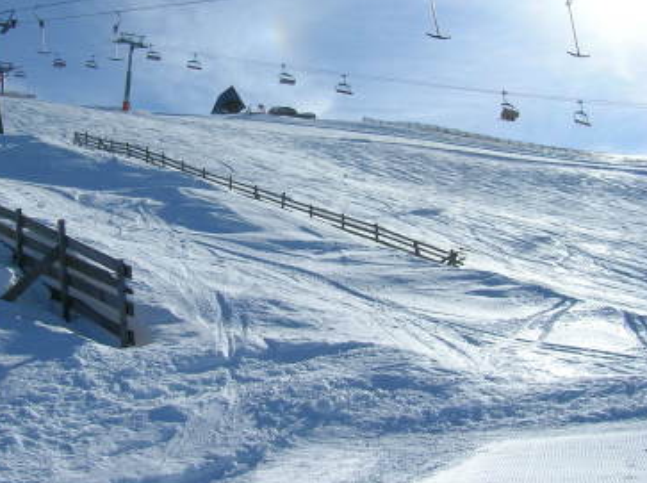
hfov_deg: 42.1
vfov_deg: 32.0
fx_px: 840
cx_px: 294
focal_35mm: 45
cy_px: 192
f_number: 4.9
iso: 50
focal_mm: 5.7
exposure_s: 1/1000
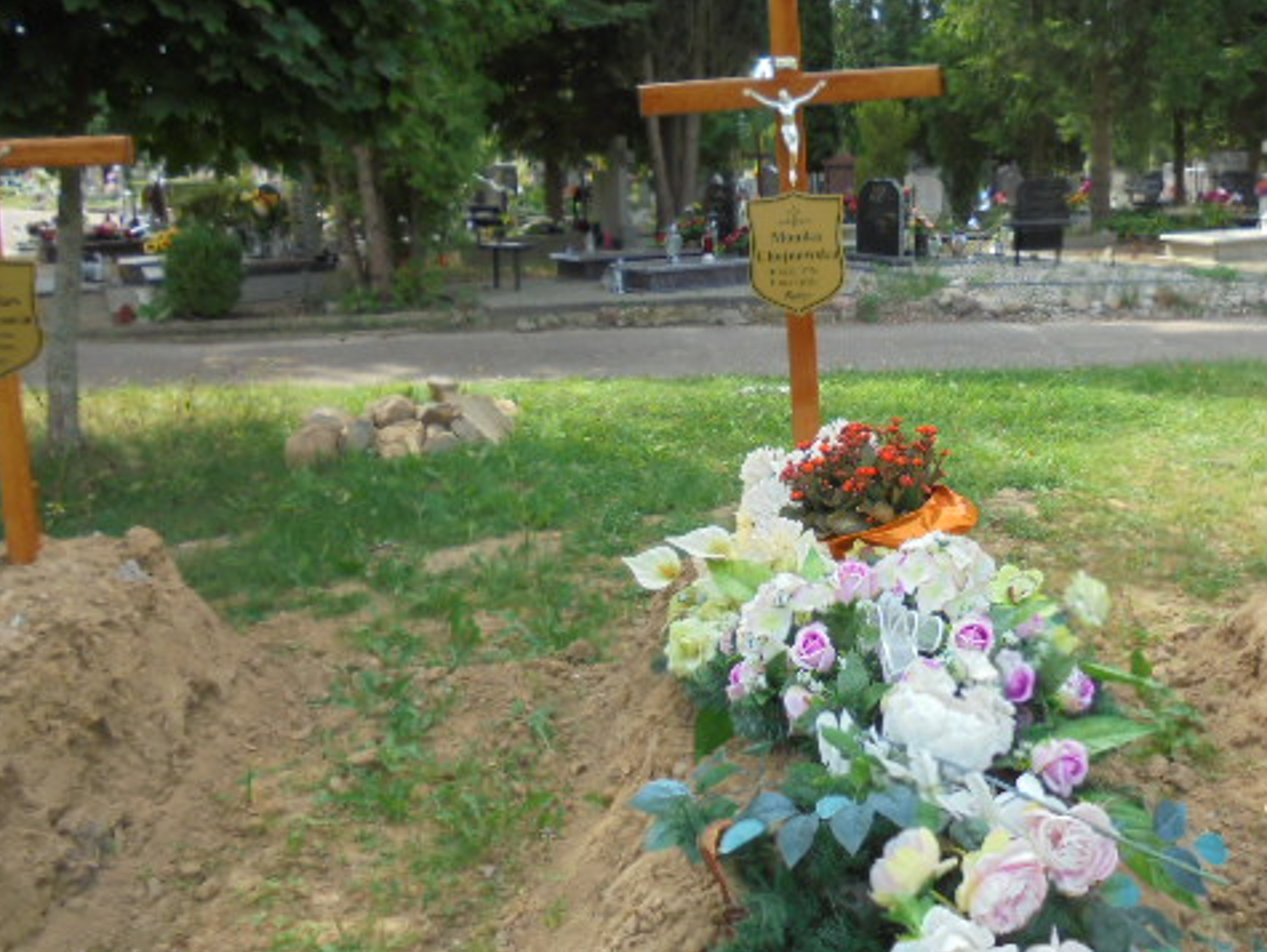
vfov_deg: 40.7
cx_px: 835
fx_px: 1282
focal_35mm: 35
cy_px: 437
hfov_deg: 51.7
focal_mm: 4.6
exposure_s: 1/320
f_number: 3.5
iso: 100
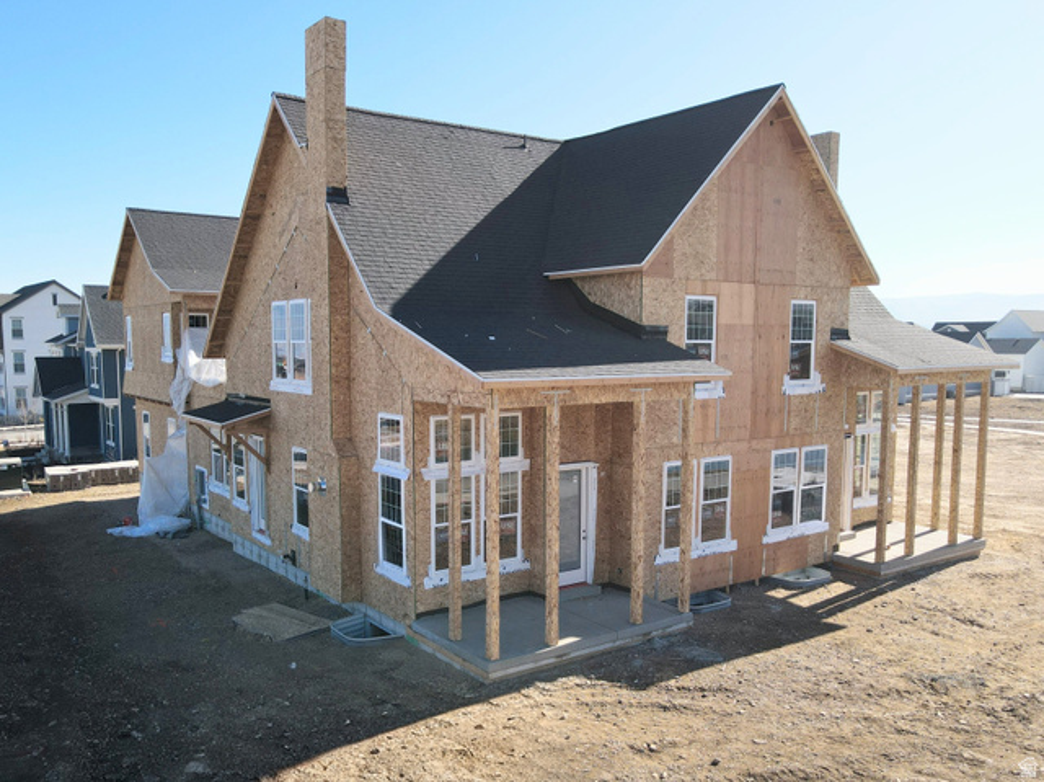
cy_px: 391
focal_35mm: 24
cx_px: 522
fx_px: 723
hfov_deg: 71.6
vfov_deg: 56.8
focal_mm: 4.5
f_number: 2.8
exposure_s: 1/640
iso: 100
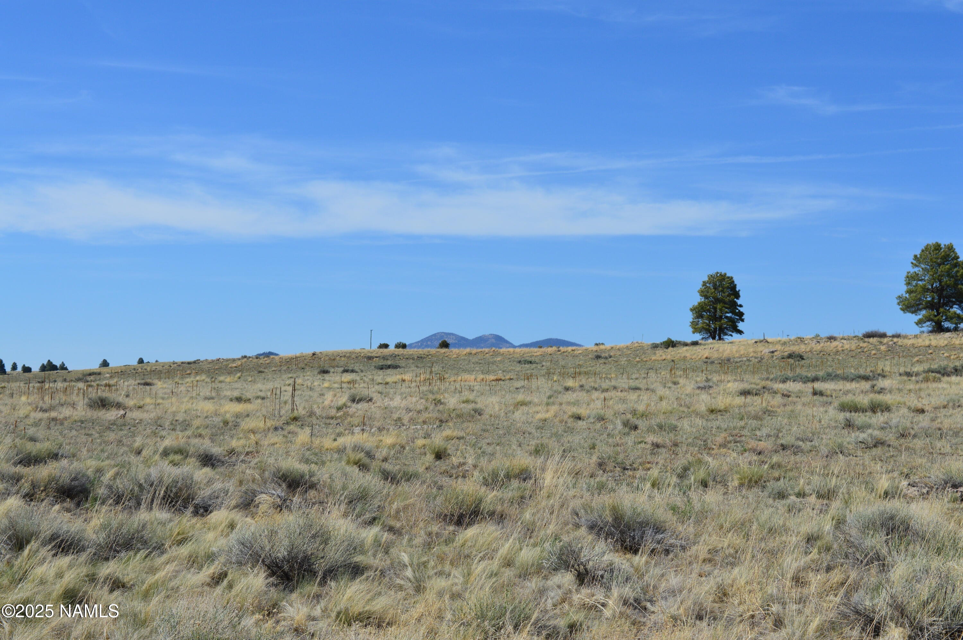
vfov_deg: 22.6
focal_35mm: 60
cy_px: 320
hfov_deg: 33.4
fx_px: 1603
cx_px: 482
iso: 220
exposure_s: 1/500
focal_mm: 40
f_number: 11
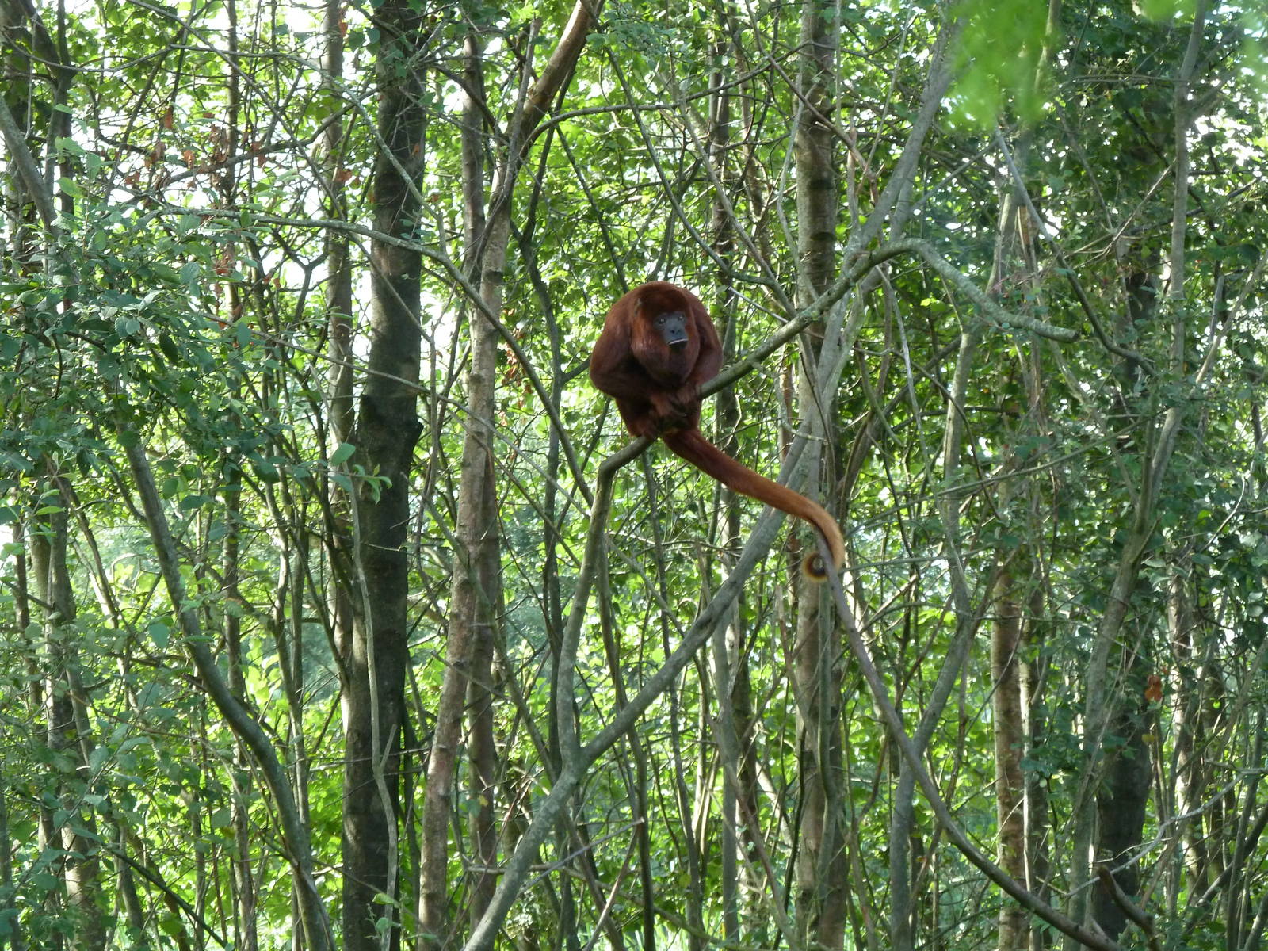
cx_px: 634
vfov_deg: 13.3
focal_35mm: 111
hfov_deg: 17.7
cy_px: 476
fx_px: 4066
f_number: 4.4
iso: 320
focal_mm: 18.2
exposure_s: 1/100
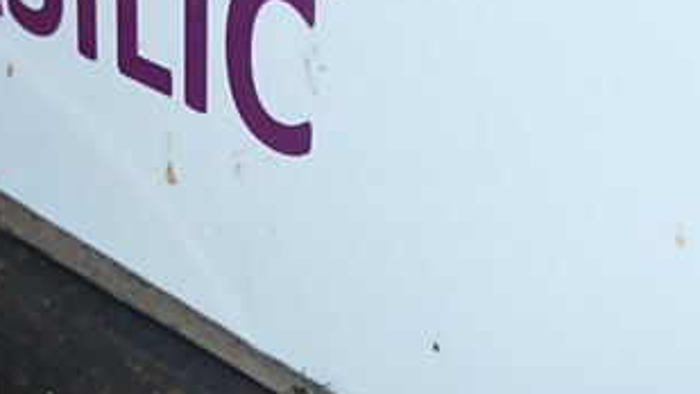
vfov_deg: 13.0
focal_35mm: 93
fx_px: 1727
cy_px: 231
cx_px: 313
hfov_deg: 22.9
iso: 100
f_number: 2.8
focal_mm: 5.5
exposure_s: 1/400
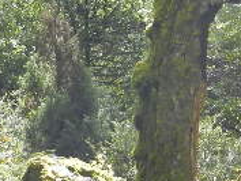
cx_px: 266
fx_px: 1888
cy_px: 27
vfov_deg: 5.5
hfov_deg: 7.3
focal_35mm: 271
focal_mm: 10.9
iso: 160
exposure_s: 1/160
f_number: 4.5
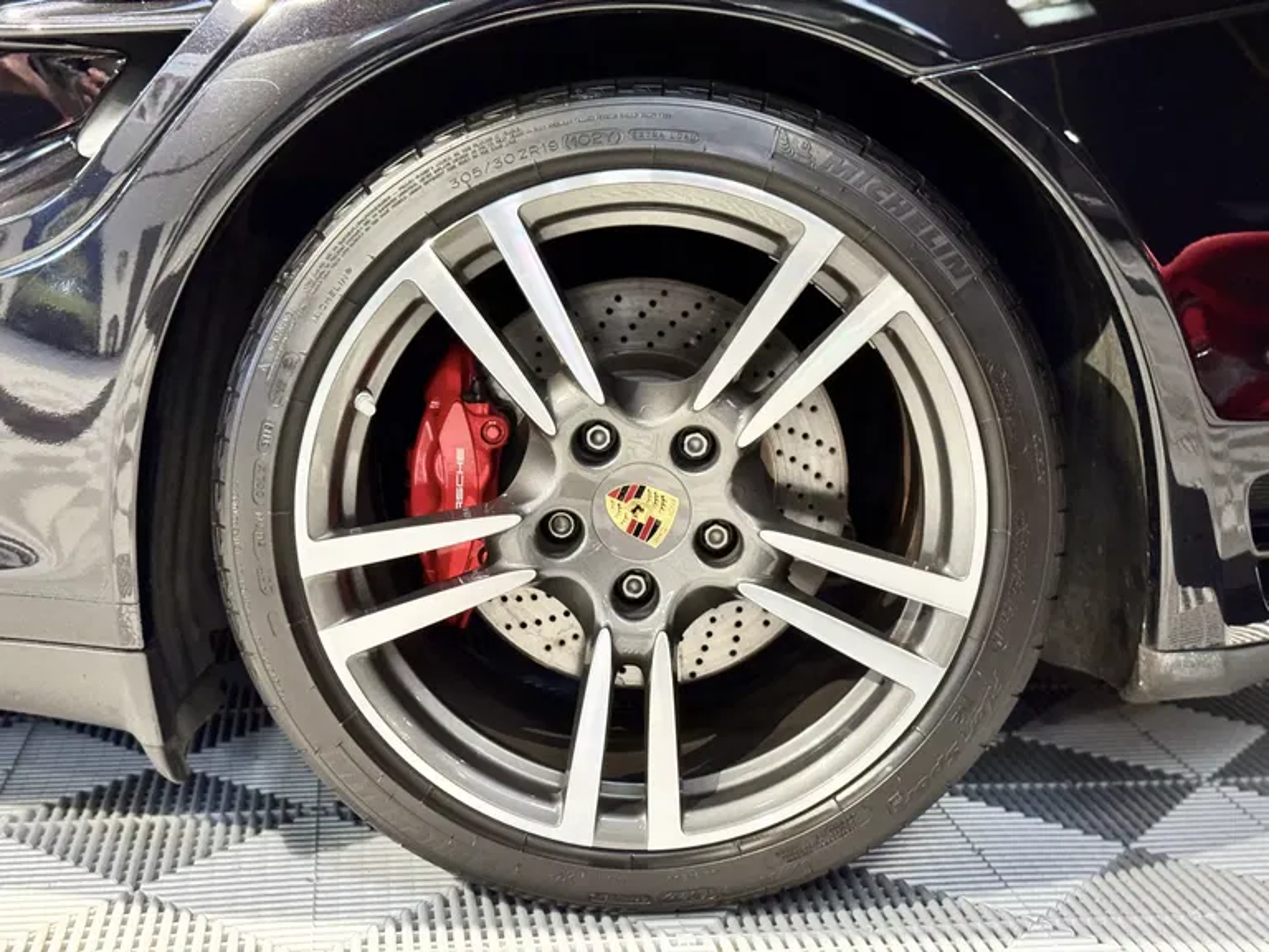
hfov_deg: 39.7
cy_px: 476
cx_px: 634
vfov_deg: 30.3
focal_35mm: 48
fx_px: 1760
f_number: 1.78
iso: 500
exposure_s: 1/25
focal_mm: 6.86
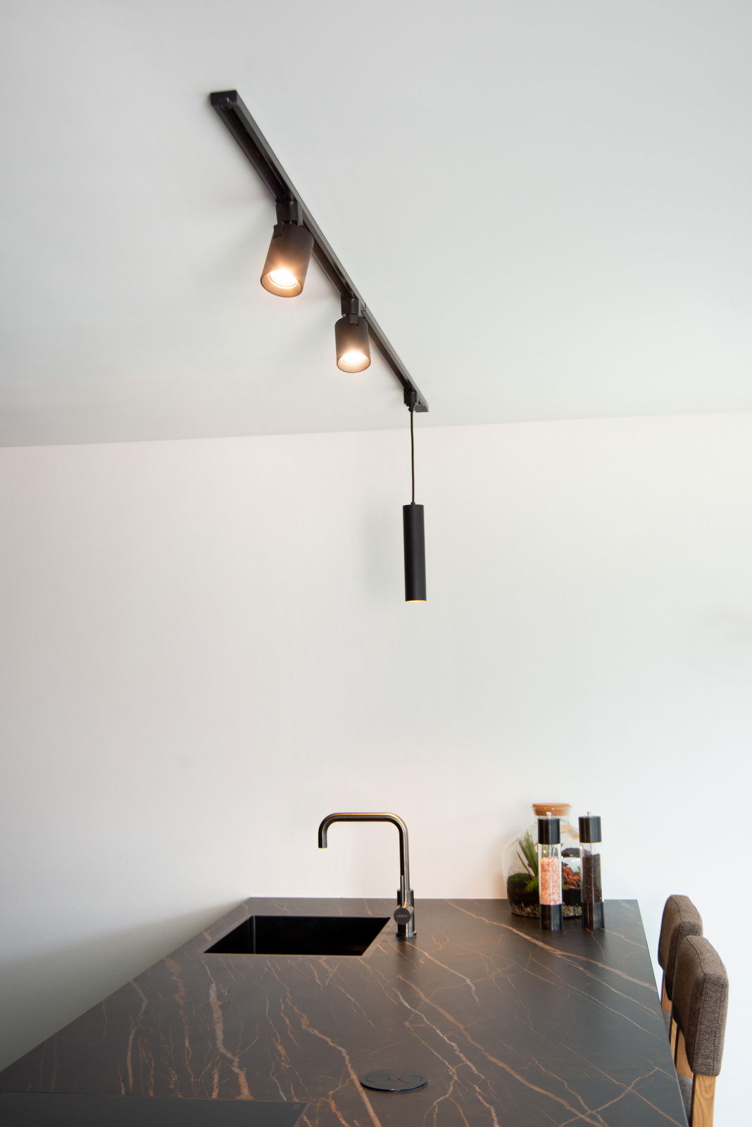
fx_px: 1315
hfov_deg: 31.9
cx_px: 376
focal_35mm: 42
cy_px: 564
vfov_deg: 46.4
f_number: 6.3
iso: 200
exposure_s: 1/10
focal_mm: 42
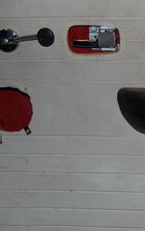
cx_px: 178
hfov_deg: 16.4
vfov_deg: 27.1
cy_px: 103
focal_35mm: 76
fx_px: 481
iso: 200
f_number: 3.5
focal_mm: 18
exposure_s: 1/60
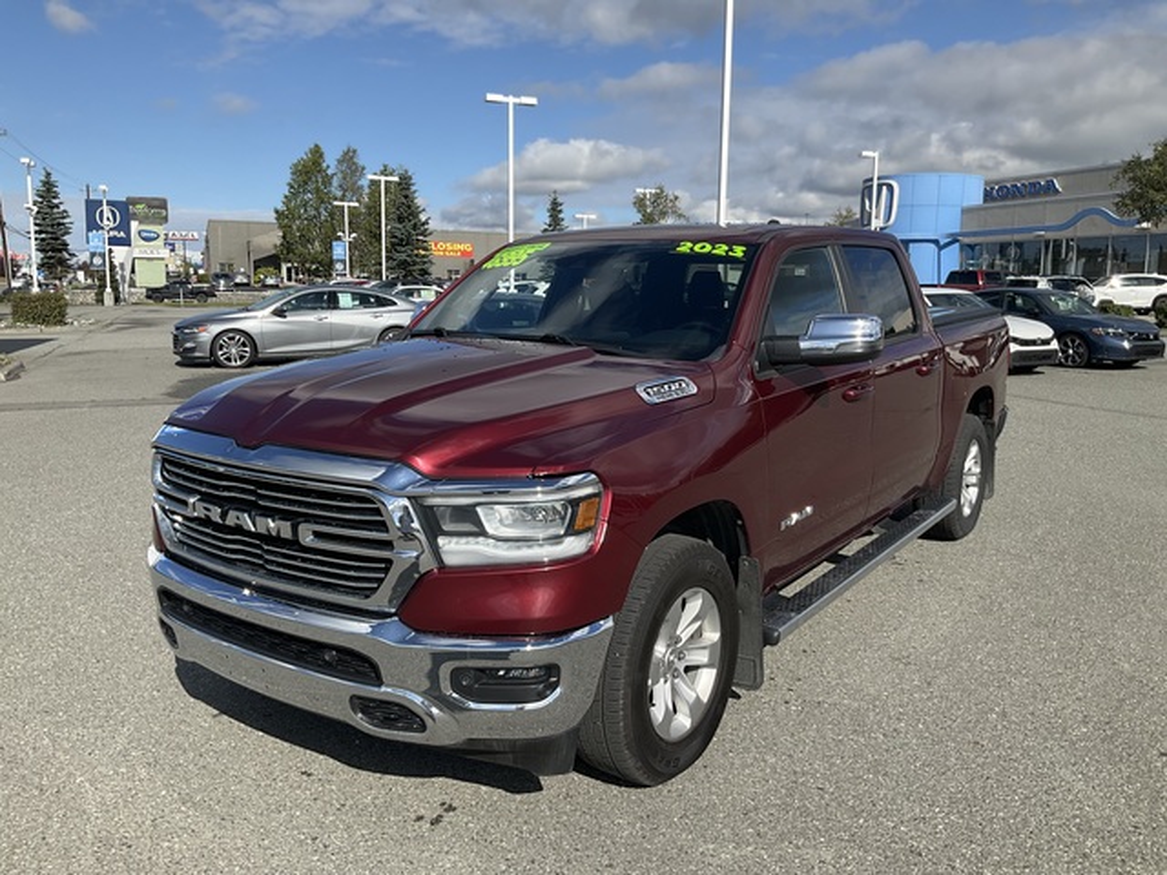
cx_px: 584
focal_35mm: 29
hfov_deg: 61.7
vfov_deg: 48.2
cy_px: 438
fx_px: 978
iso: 25
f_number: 1.8
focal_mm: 3
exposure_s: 1/2141
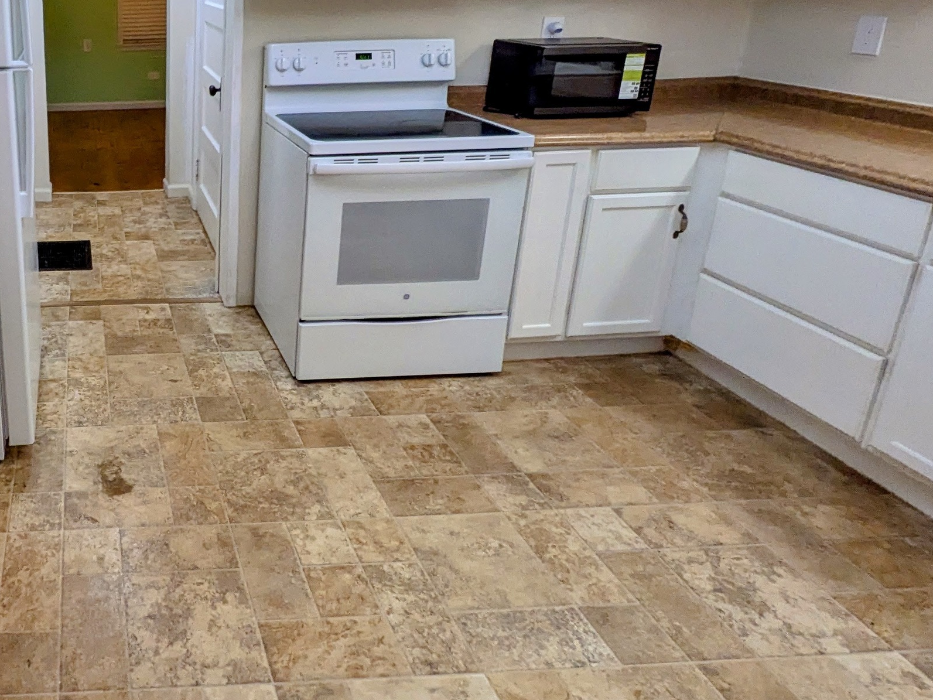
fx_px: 728
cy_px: 178
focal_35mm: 27
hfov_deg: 56.8
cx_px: 102
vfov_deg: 49.4
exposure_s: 1/120
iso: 183
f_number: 2.2
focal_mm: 1.83
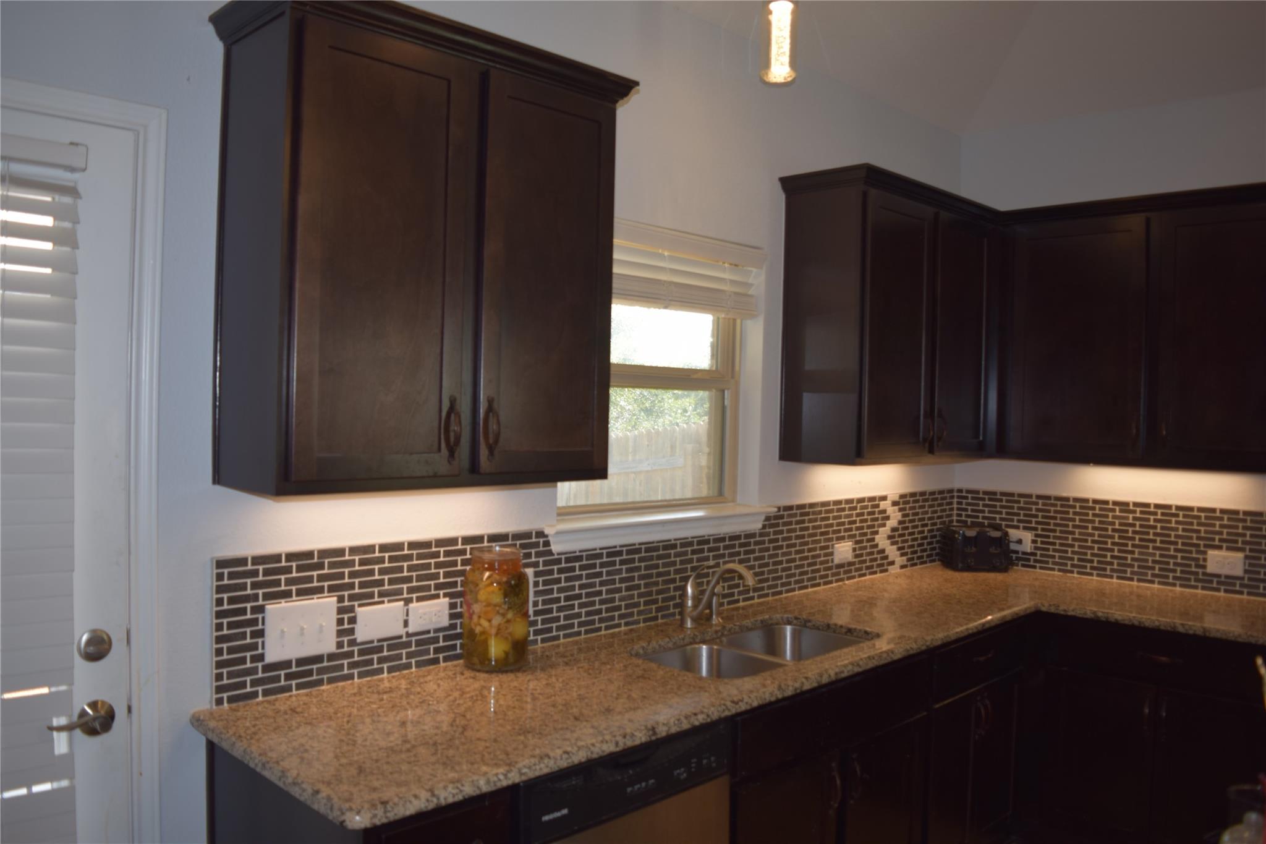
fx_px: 949
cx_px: 633
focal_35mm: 27
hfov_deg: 67.4
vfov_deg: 47.9
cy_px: 422
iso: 110
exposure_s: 1/60
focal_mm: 18
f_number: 3.5
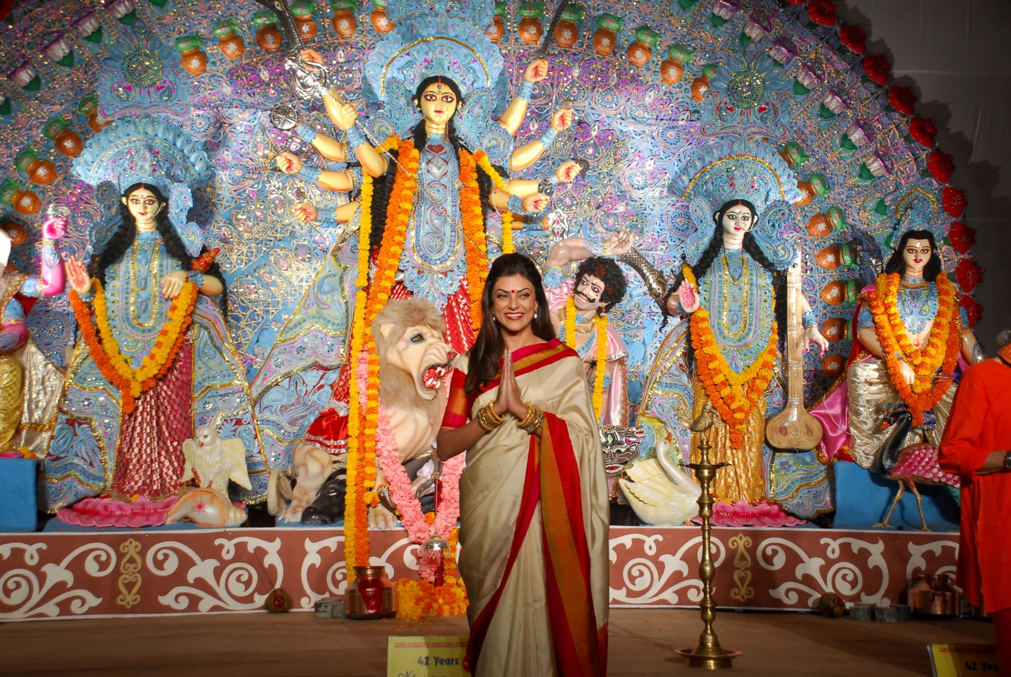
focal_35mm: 52
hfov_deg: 37.8
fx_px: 1476
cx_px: 506
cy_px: 338
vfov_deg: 25.8
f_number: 4.5
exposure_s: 1/125
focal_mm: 35
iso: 400
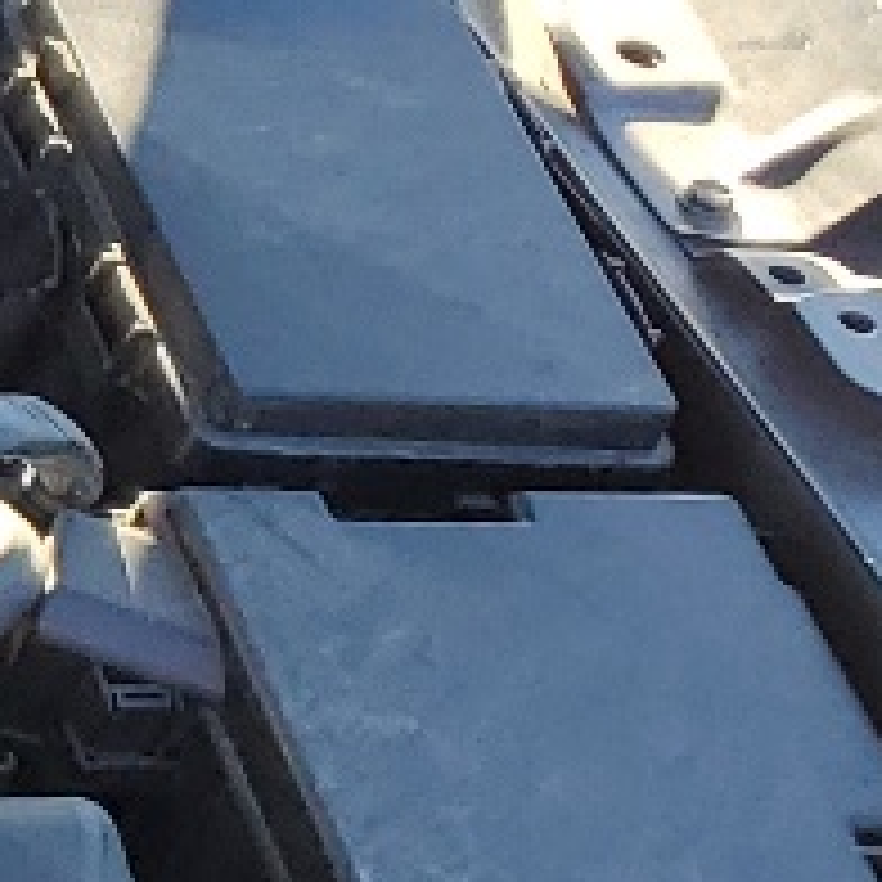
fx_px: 5419
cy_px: -72
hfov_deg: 7.4
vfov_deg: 9.2
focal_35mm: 188
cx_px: -2340
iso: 50
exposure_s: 1/357
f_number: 1.5
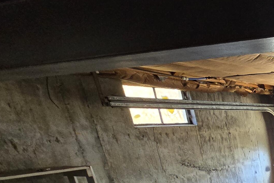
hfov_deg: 32.7
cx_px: 379
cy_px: 245
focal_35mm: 38
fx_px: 289
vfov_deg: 28.1
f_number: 2.2
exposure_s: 1/60
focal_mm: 2.2
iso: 400
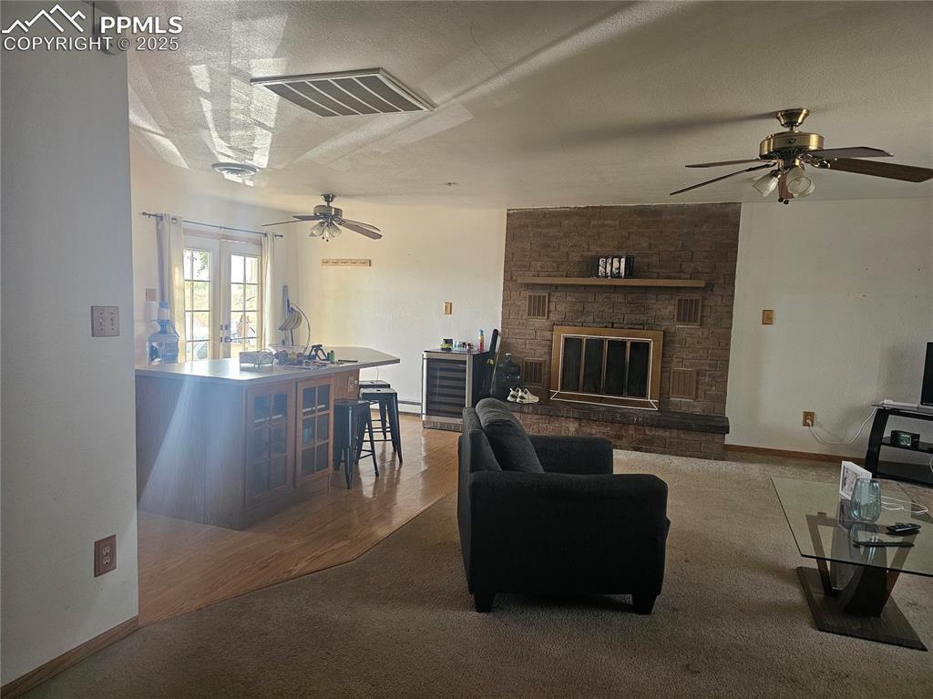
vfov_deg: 58.8
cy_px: 350
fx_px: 620
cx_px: 466
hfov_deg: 74.0
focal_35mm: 23
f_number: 1.7
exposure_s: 1/170
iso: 320
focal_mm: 6.3
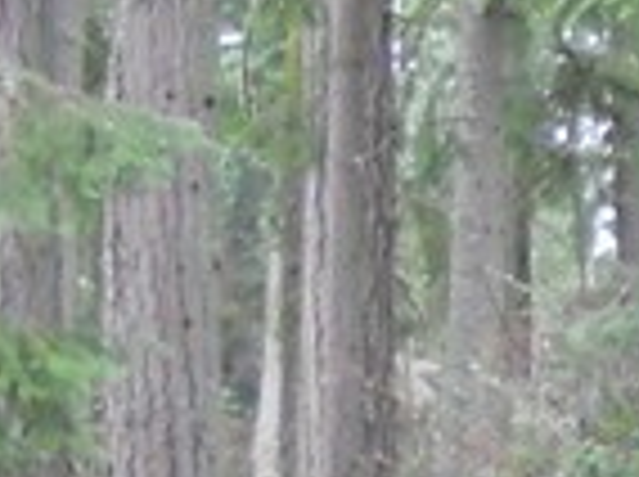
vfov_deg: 7.6
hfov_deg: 8.5
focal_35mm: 195
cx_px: 1930
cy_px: 306
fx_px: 3594
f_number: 3.2
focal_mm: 4.9
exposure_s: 1/30
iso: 320
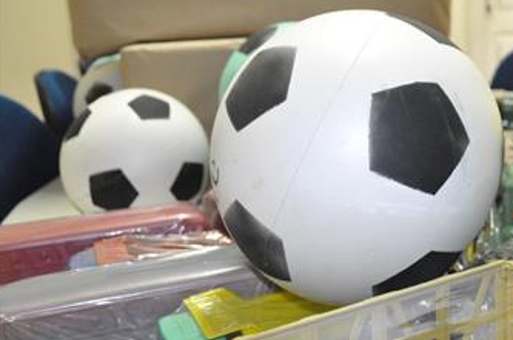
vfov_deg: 29.8
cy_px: 162
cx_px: 377
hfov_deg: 42.5
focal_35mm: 45
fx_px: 640
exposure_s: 1/60
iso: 3200
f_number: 5.6
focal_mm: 20
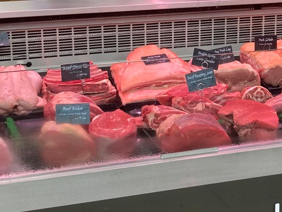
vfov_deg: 14.5
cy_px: 68
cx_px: 263
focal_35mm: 102
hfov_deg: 18.9
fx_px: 831
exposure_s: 1/50
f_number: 1.8
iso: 40
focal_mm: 3.99
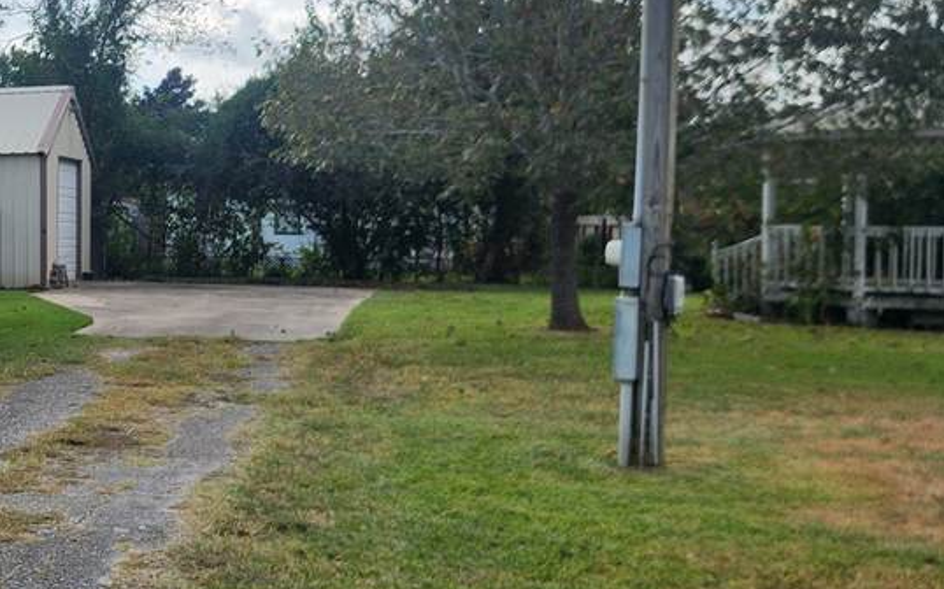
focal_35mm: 58
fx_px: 1492
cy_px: 270
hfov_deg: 31.7
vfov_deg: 22.3
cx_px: -58
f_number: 1.8
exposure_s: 1/2929
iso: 20
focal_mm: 5.4
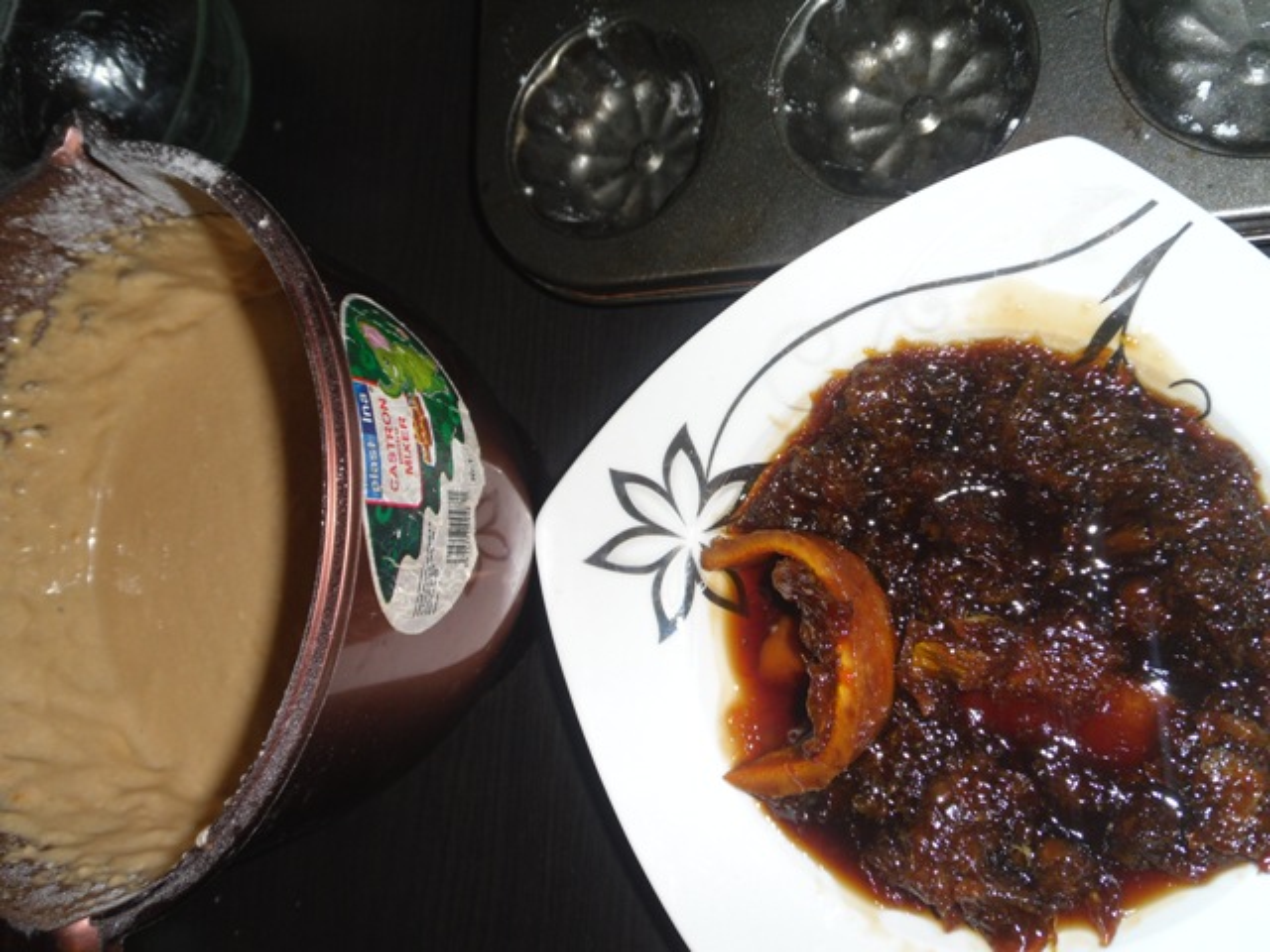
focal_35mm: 28
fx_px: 1027
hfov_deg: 63.4
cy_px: 476
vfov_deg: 49.7
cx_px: 635
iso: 80
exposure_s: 1/45
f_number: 3.4
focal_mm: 5.1
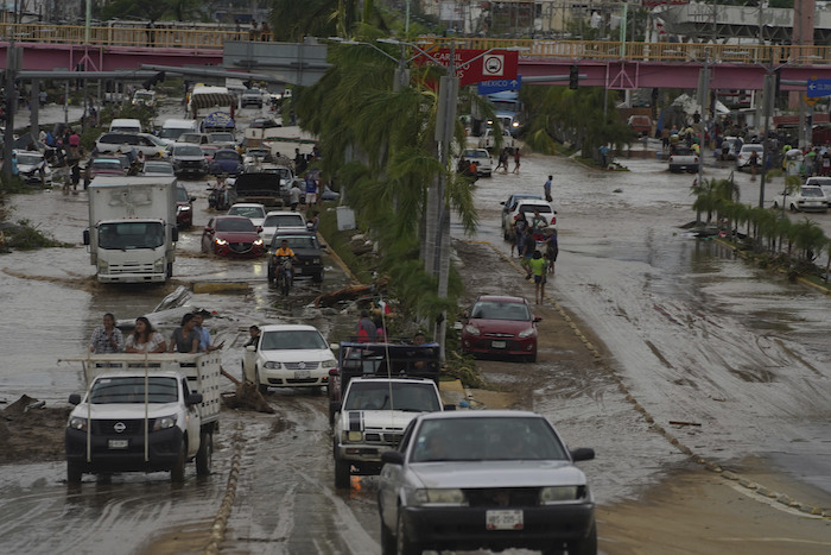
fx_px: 5102
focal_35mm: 221
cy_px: 278
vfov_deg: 6.2
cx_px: 416
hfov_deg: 9.3
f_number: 6.3
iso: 500
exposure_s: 1/800
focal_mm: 221
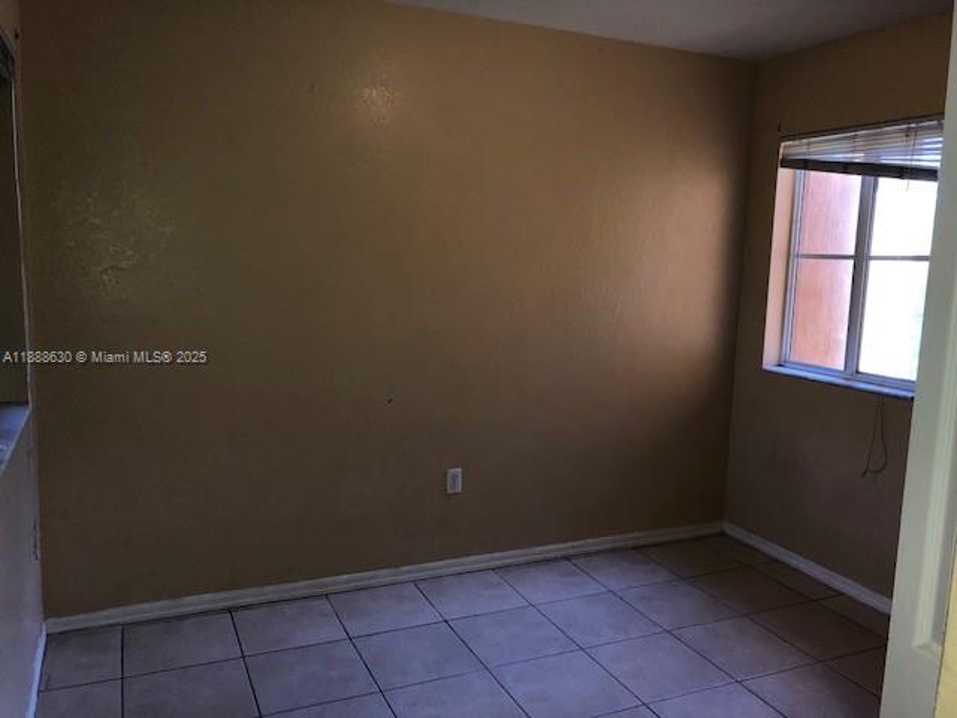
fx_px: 774
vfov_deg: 49.7
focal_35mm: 28
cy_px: 359
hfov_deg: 63.4
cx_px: 478
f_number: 1.8
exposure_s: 1/60
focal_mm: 3.99
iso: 80
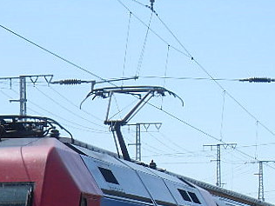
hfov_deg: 7.7
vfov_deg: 5.8
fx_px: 2034
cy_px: 258
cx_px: 178
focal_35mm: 256
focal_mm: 13.5
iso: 80
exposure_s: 1/750
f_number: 4.4
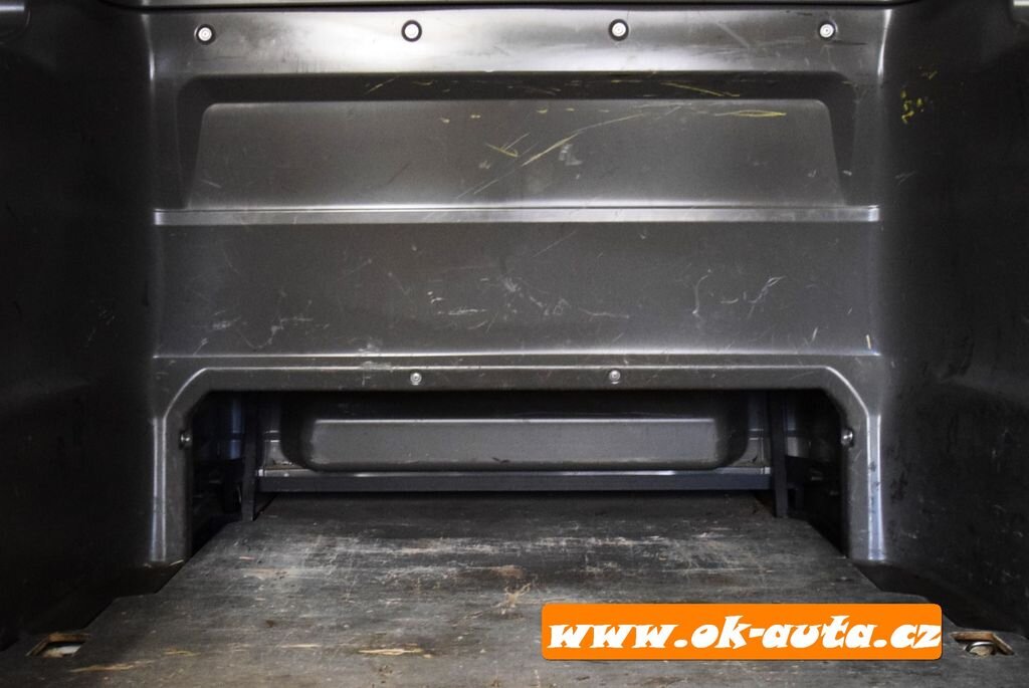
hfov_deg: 67.3
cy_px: 344
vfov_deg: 48.0
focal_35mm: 27
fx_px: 773
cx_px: 514
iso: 3200
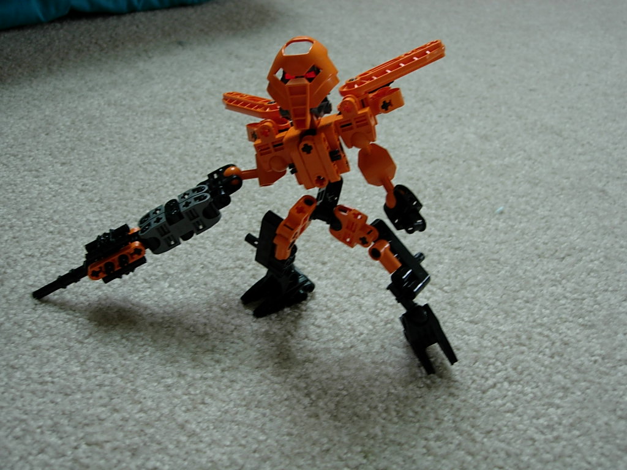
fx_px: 743
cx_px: 314
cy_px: 235
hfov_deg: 45.8
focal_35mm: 41
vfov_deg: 35.1
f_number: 2.9
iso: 64
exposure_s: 1/27.6
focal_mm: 8.5
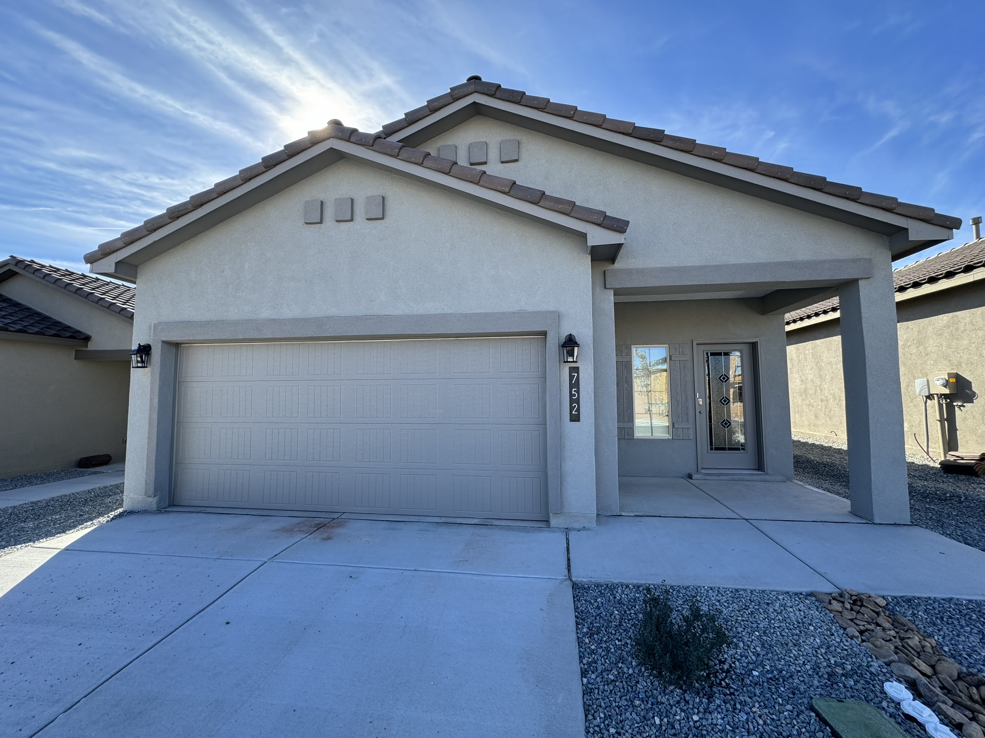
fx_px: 398
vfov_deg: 85.7
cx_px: 492
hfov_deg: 102.1
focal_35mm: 14
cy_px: 369
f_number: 2.2
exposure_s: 1/405
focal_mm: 2.22
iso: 40
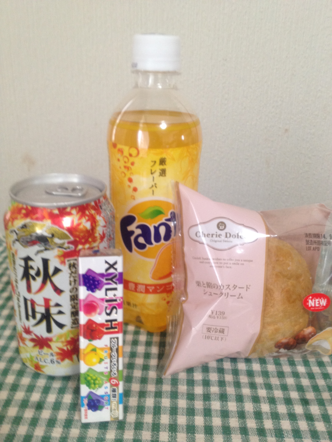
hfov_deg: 40.7
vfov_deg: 52.6
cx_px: 166
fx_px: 448
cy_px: 221
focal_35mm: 35
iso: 125
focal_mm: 4.28
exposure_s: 1/20
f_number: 2.4
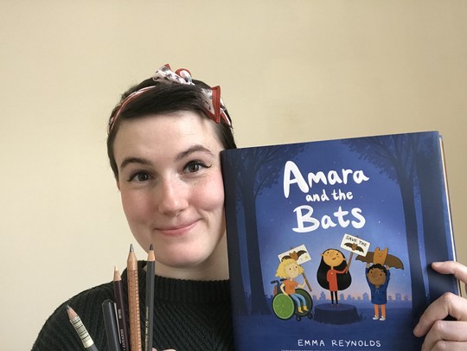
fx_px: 432
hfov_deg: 56.8
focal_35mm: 32
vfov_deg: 44.2
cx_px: 234
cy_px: 176
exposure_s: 1/33
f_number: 2.2
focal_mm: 2.87
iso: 80
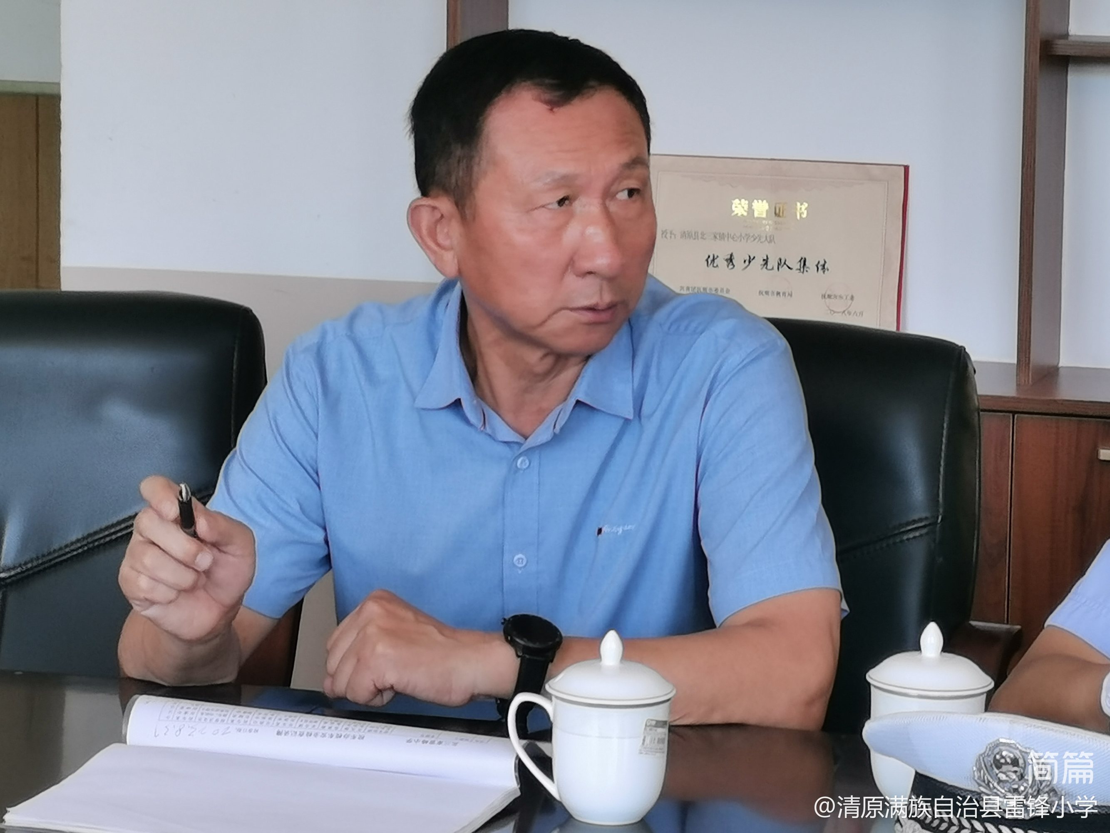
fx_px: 3912
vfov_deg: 12.1
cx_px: 555
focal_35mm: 122
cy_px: 416
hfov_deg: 16.1
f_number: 1.8
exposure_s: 1/105
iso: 50
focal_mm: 5.58
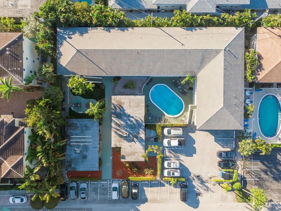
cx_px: 146
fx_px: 203
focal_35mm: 25
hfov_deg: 69.4
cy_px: 110
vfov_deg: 54.9
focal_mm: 4.39
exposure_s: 1/400
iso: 100
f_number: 2.8
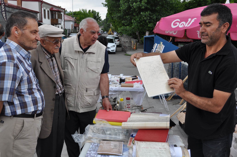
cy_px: 78
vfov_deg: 34.1
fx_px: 256
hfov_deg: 49.6
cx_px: 118
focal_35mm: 39
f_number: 10
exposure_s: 1/100
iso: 200
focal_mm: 26
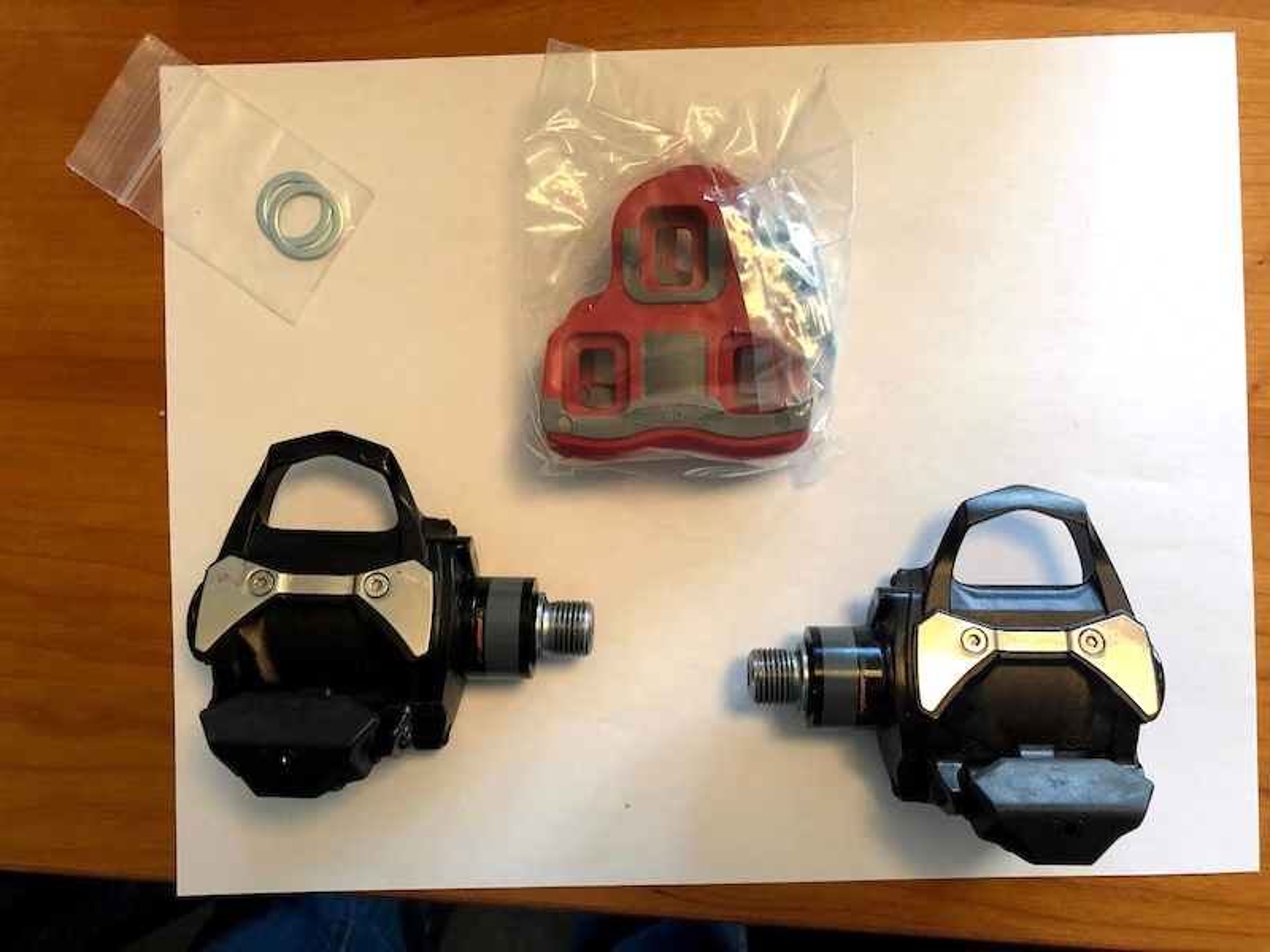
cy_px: 476
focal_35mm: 28
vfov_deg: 49.7
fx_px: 1027
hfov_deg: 63.4
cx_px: 635
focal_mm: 4
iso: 40
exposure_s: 1/24
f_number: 1.8
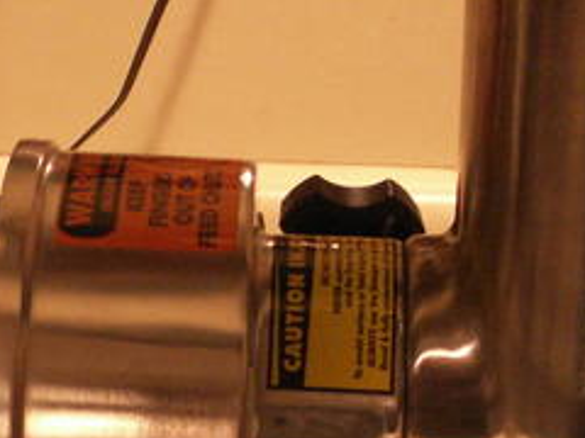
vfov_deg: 11.3
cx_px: 251
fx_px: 2214
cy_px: 352
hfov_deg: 15.0
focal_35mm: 131
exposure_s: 1/10
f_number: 2.8
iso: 160
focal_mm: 5.86
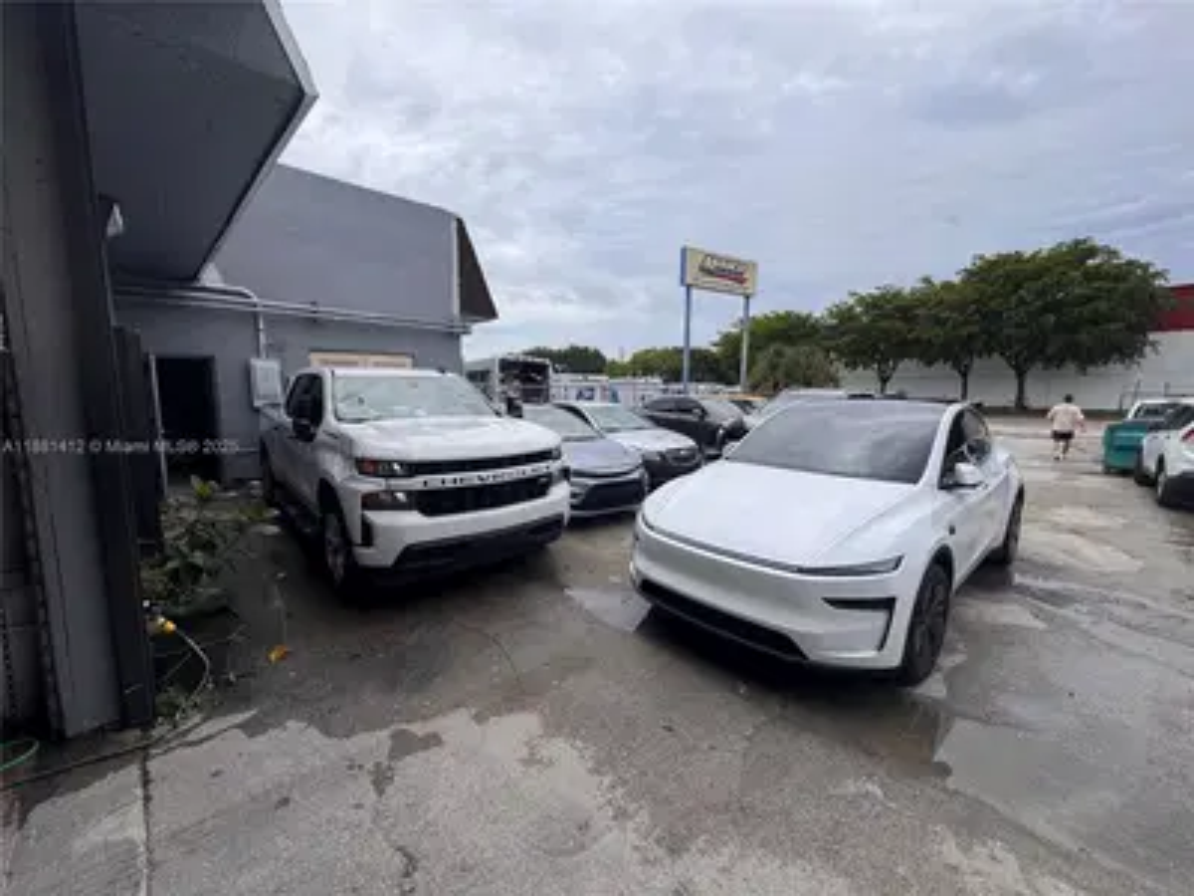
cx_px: 597
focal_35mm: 14
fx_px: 483
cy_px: 448
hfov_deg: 102.1
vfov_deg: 85.7
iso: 50
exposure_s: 1/1672
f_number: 2.2
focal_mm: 2.22
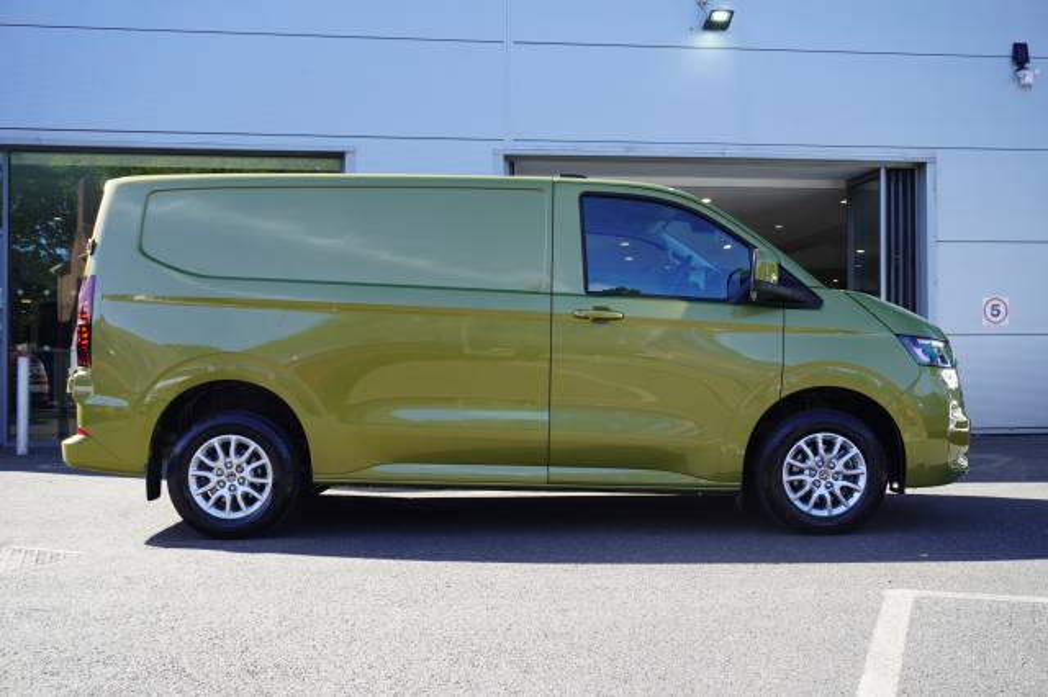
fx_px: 1091
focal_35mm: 38
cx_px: 524
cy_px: 348
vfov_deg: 35.5
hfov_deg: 51.3
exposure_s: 1/80
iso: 100
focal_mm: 25
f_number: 5
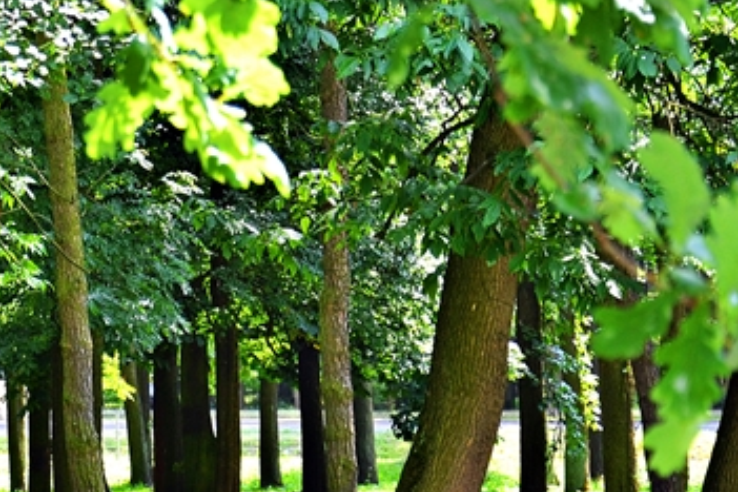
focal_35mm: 173
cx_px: -93
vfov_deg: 7.9
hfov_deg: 11.7
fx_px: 3552
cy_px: 235
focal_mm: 45
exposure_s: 1/60
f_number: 4.8
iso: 180
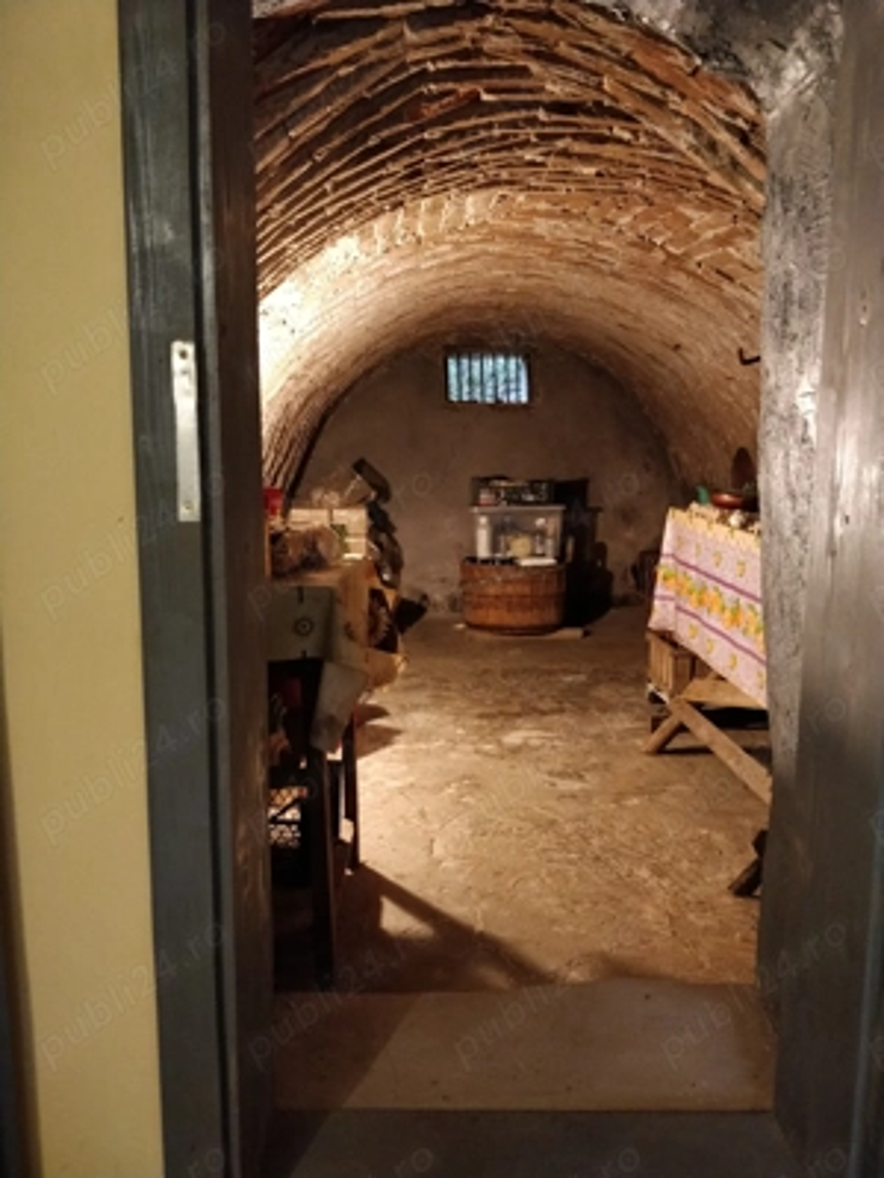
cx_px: 442
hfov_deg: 56.8
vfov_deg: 71.6
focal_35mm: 24
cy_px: 589
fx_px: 817
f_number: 1.7
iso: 1250
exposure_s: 1/25
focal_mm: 4.1
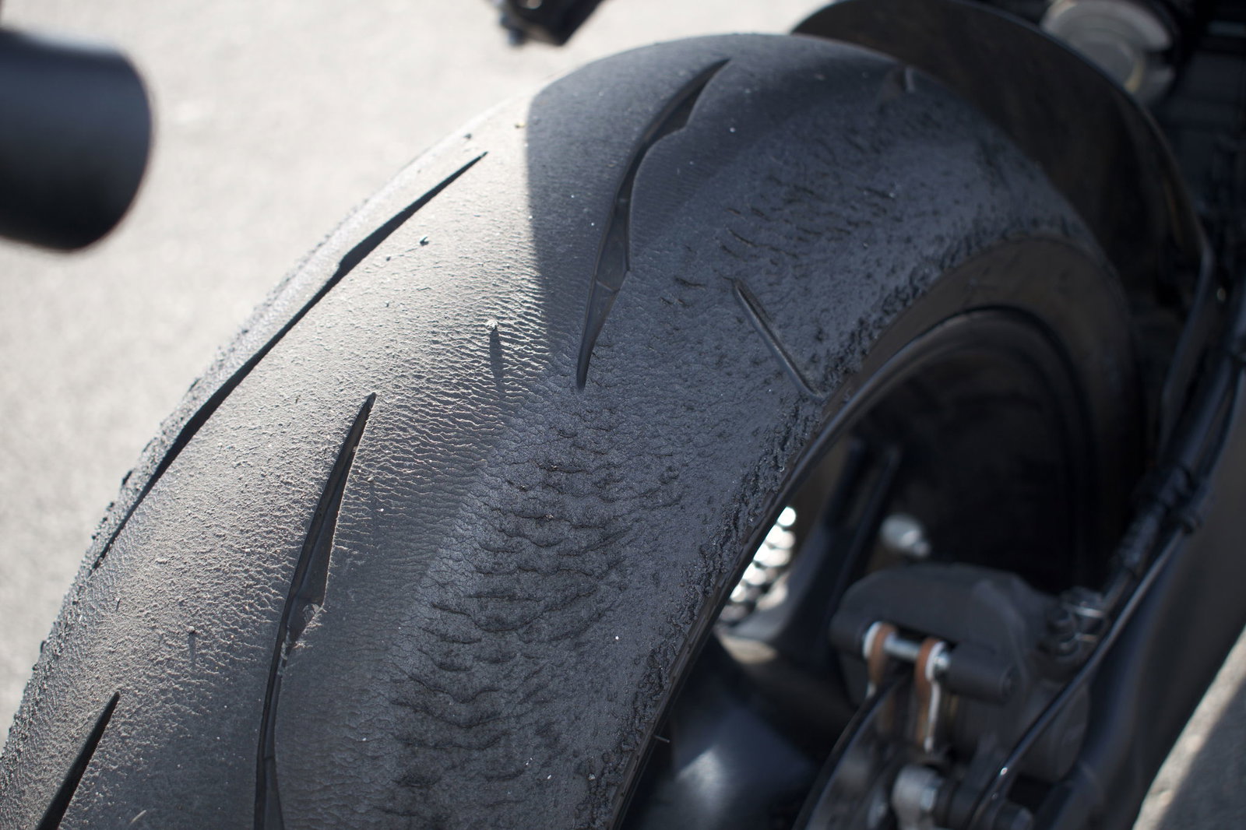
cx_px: 623
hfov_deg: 41.1
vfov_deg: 28.1
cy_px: 415
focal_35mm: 48
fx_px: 1661
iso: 110
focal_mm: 32
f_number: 4.5
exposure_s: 1/200
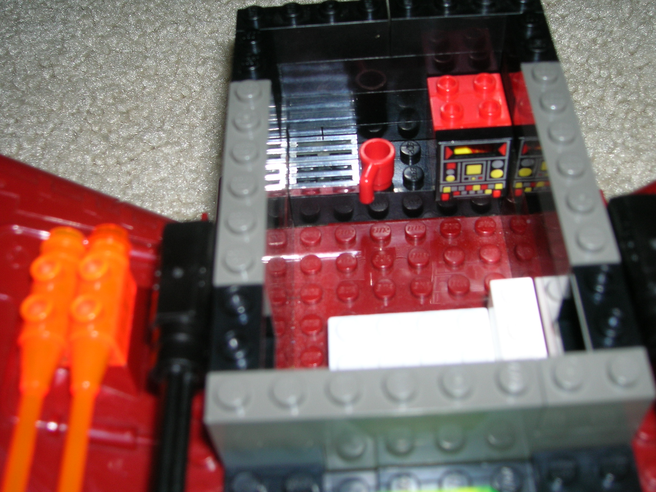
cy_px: 246
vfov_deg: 34.3
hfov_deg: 44.8
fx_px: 796
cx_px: 328
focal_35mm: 42
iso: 50
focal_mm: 7
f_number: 3.1
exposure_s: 1/60.1
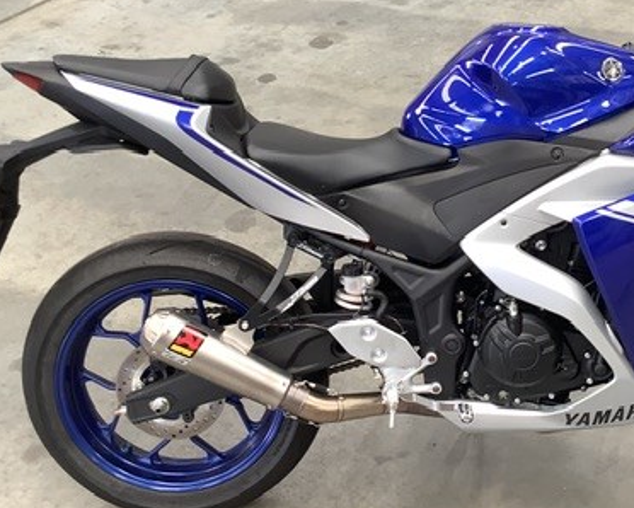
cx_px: 457
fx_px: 976
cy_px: 225
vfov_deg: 29.1
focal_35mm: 52
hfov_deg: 35.4
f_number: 2.4
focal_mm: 3.3
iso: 64
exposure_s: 1/50
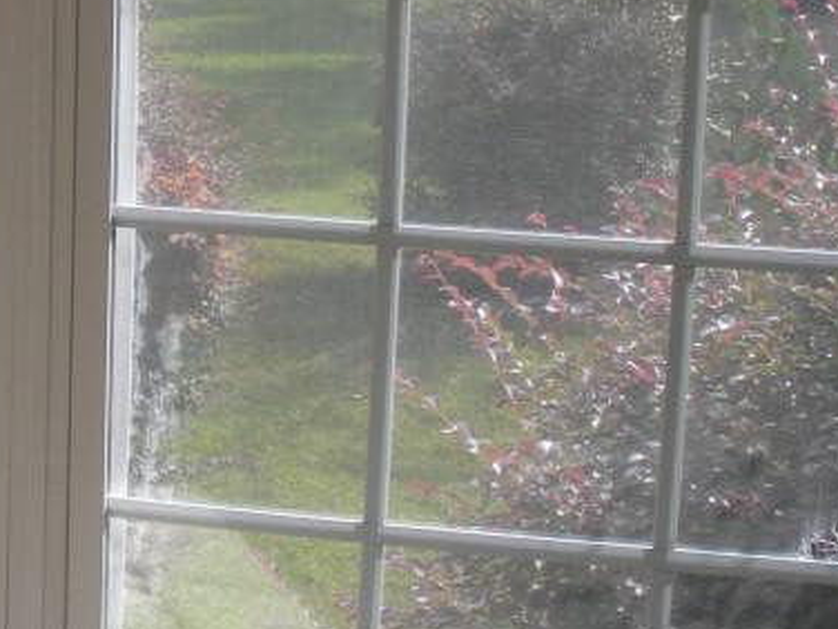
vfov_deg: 14.9
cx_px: 82
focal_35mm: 98
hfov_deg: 19.7
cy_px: 36
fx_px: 2372
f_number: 3.5
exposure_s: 1/193
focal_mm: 6.3
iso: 64
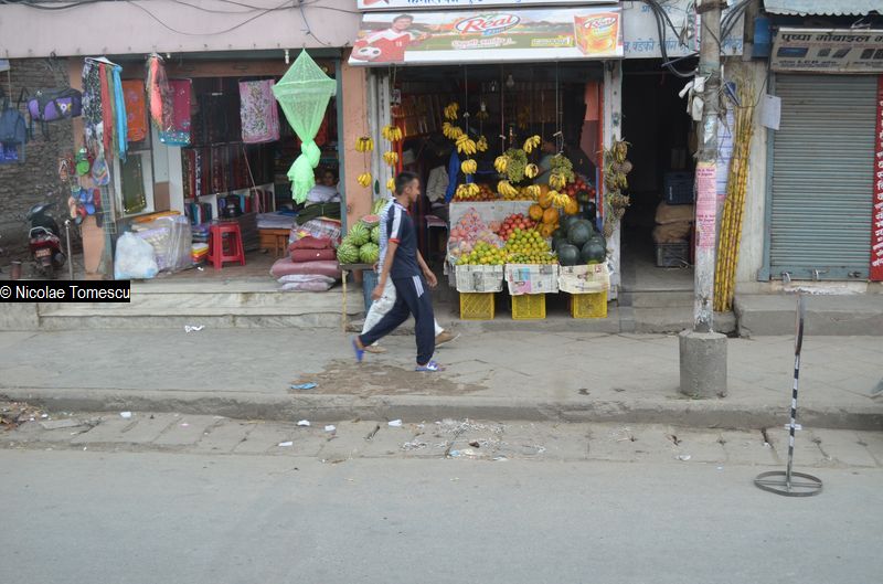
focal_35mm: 45
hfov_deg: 43.7
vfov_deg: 29.7
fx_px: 1101
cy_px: 292
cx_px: 442
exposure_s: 1/100
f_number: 5
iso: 400
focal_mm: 30
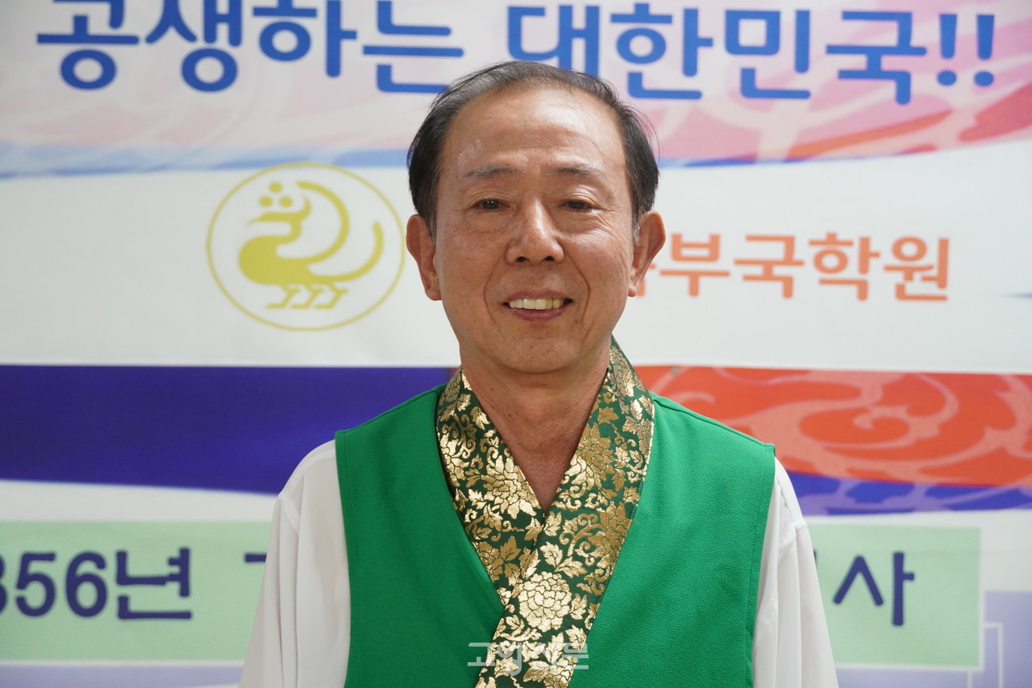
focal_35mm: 81
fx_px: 2322
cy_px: 344
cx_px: 516
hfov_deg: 25.1
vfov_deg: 16.9
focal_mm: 54
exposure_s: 1/80
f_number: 5
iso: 1600
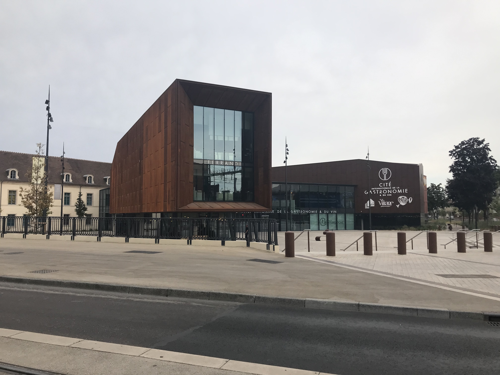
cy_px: 188
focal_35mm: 28
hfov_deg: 63.4
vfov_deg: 49.7
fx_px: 404
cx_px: 250
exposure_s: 1/1140
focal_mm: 3.99
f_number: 1.8
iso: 20
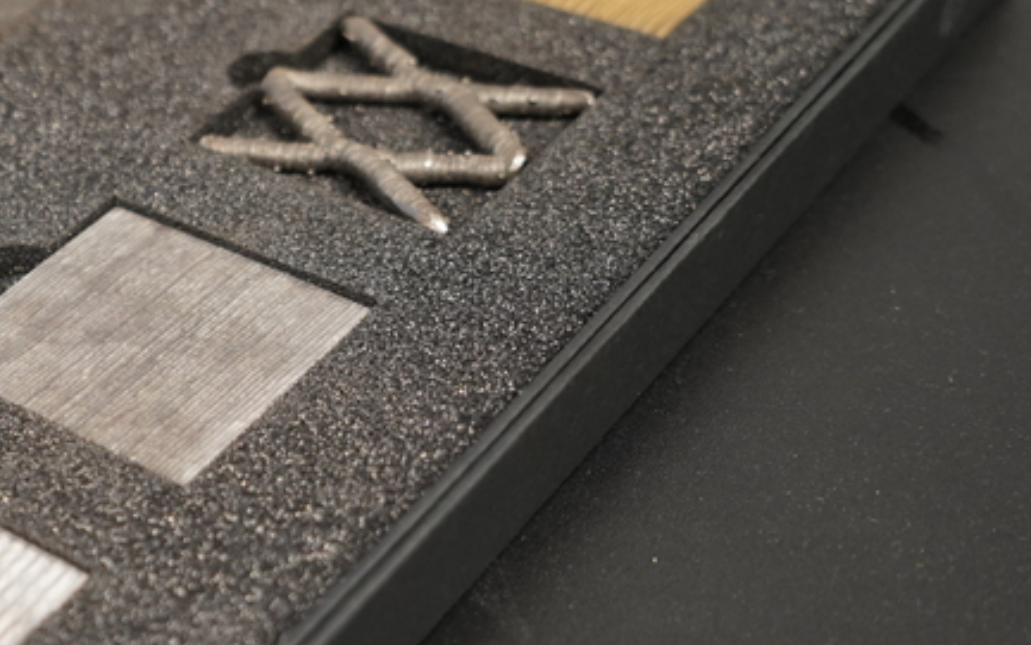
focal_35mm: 73
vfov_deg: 17.9
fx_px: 2052
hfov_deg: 25.9
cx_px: -121
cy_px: 387
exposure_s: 1/60
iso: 2000
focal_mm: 31
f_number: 4
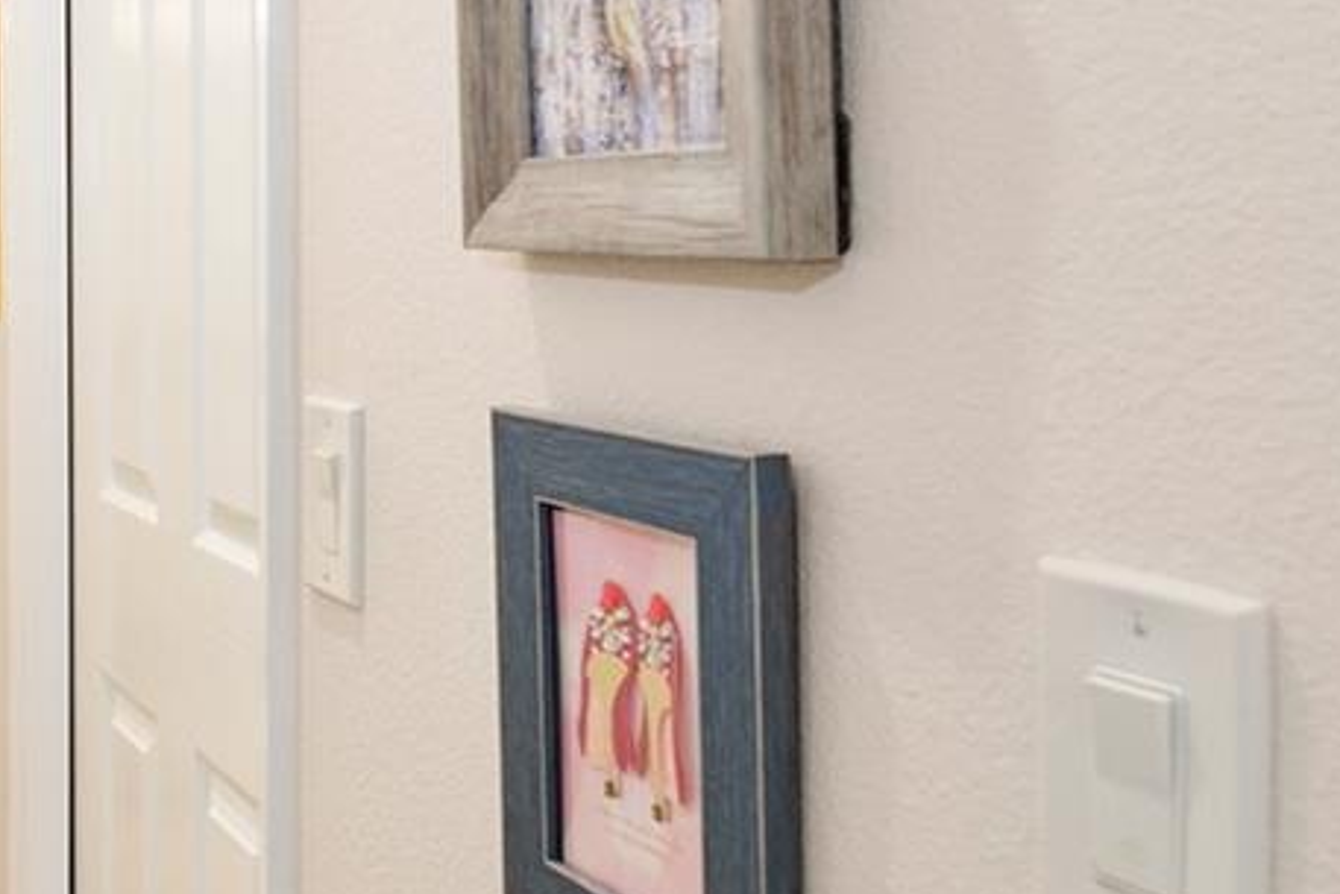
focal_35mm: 49
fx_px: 1824
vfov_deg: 27.3
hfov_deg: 31.2
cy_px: 270
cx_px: -405
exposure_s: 1/10
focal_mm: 14
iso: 500
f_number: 7.1
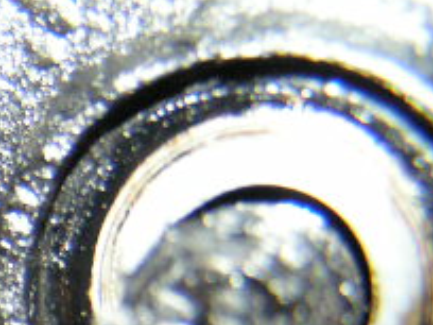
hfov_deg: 15.2
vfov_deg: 12.2
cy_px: 380
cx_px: -233
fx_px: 1489
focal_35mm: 119
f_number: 2.8
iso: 200
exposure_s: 1/250
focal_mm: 6.3
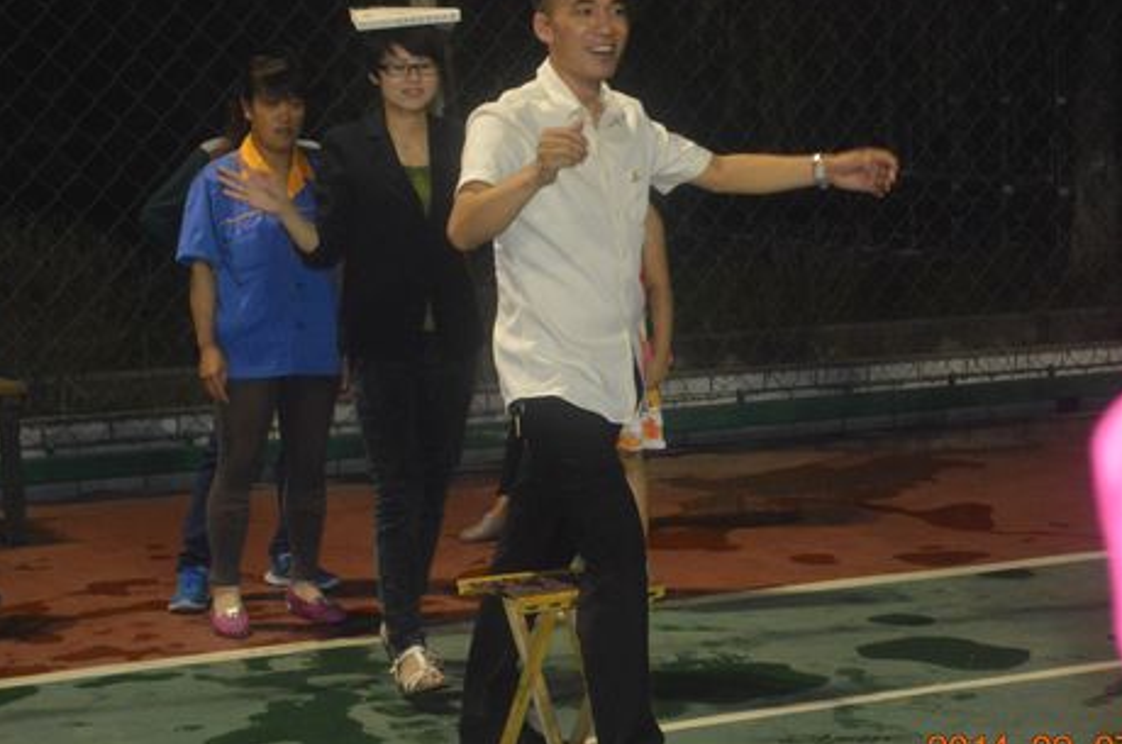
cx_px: 668
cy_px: 339
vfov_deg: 15.1
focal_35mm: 90
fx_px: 2800
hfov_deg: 22.6
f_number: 5.3
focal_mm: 46
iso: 3200
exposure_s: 1/60
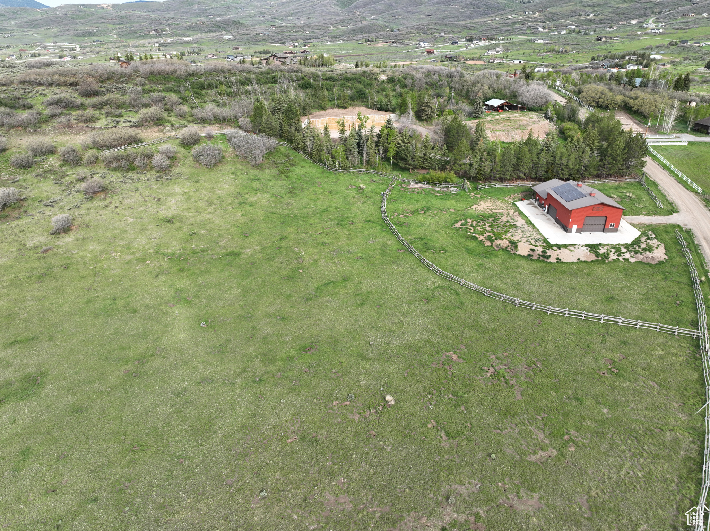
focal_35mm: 24
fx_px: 492
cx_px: 355
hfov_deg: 71.6
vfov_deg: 56.8
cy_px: 266
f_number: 2.8
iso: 100
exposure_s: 1/640
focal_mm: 12.29
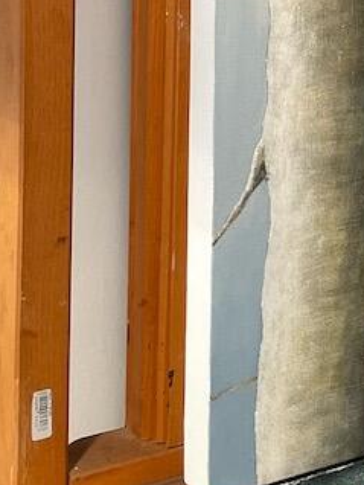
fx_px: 1372
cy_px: -148
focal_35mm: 98
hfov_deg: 13.4
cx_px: 681
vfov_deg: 18.6
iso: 100
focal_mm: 4.2
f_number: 1.6
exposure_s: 1/120
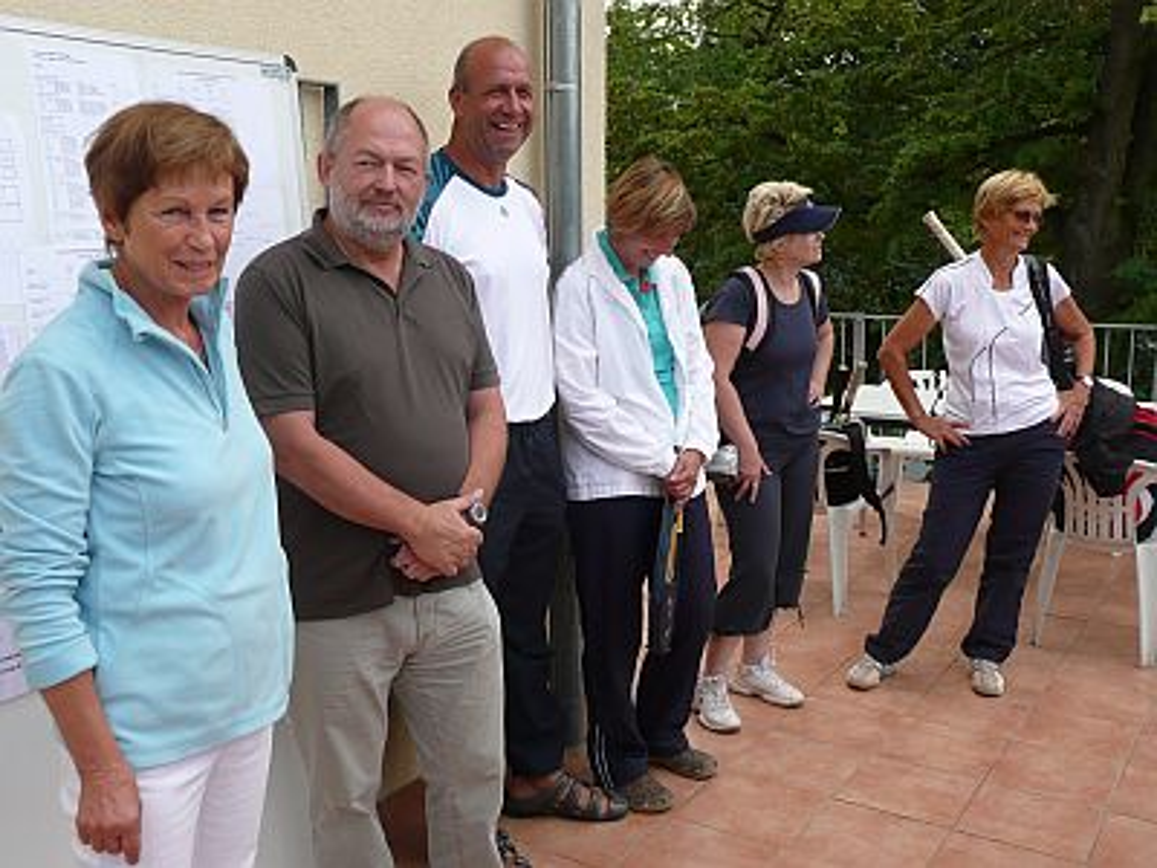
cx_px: 578
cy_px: 434
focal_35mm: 38
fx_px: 1270
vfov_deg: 37.7
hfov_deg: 49.0
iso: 100
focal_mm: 6.2
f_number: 3.8
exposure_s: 1/200
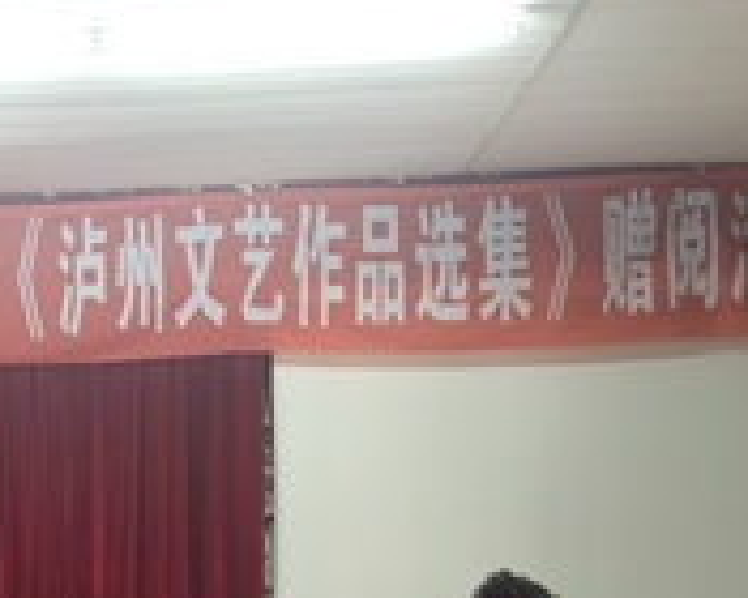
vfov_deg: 18.0
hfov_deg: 22.3
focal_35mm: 81
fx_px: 1793
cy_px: 711
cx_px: -73
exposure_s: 1/50
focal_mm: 4.27
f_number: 1.8
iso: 334
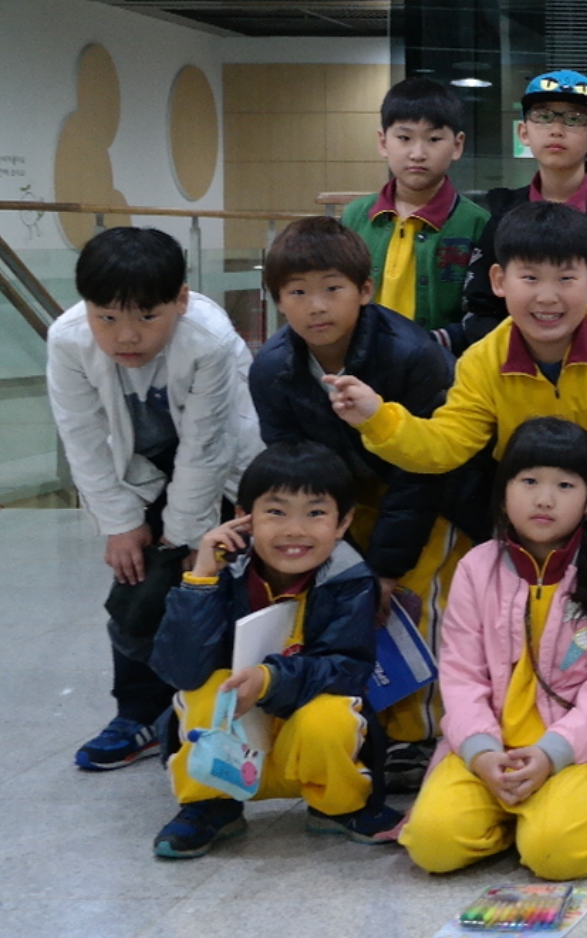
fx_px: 2046
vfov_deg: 25.6
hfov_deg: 14.6
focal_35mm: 80
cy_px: 289
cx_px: 1009
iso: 800
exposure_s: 1/40
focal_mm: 20
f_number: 3.5
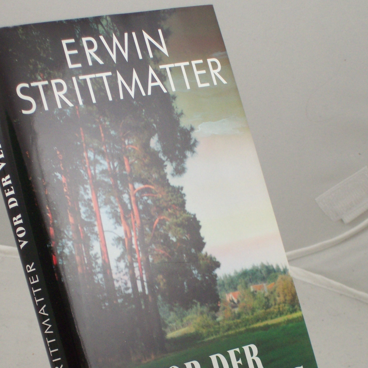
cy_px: 281
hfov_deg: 11.6
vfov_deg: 11.6
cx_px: 171
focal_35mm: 150
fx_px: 1804
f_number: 4.6
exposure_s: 1/40
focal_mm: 16.8
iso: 160
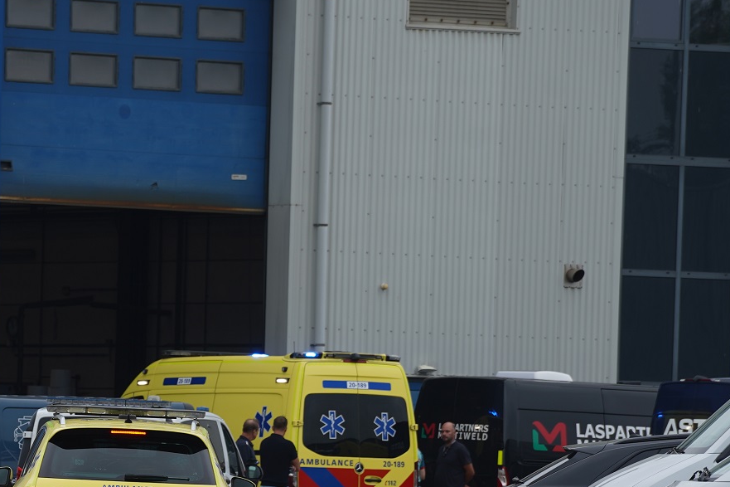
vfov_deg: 3.2
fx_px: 8839
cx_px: 70
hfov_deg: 4.7
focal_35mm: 436
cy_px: 419
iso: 64
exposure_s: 1/100
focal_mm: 200
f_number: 6.3
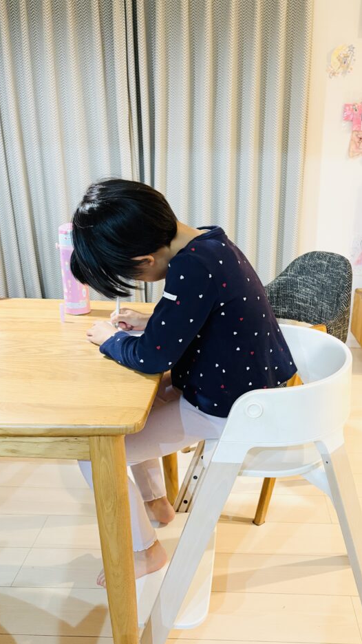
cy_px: 351
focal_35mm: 31
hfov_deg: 37.5
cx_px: 232
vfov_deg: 62.5
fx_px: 529
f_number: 1.6
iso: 400
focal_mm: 5.96
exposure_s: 1/33
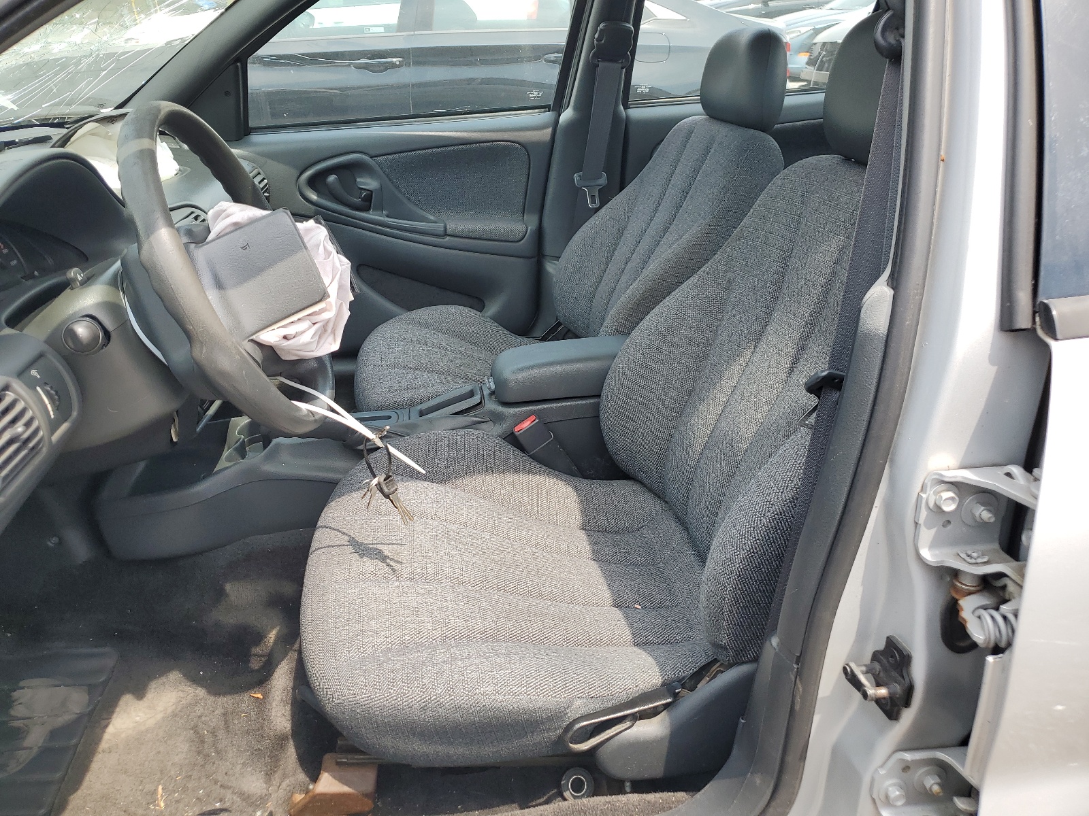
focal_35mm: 26
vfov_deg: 53.1
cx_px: 544
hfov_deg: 67.3
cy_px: 408
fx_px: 818
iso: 50
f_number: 1.5
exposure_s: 1/667
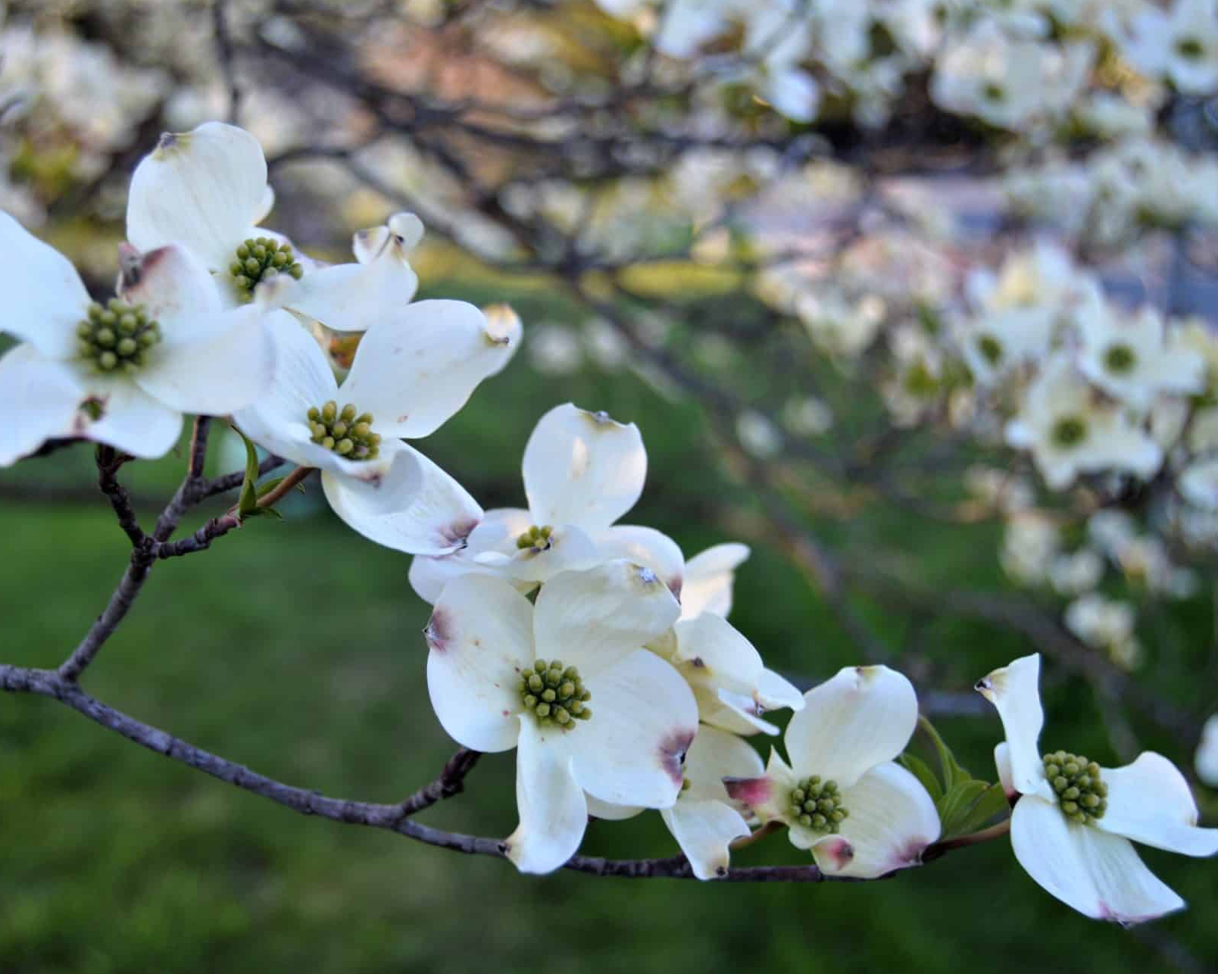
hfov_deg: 42.6
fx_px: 1550
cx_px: 464
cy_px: 501
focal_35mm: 43
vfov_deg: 34.9
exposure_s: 1/125
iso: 110
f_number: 3.8
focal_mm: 24
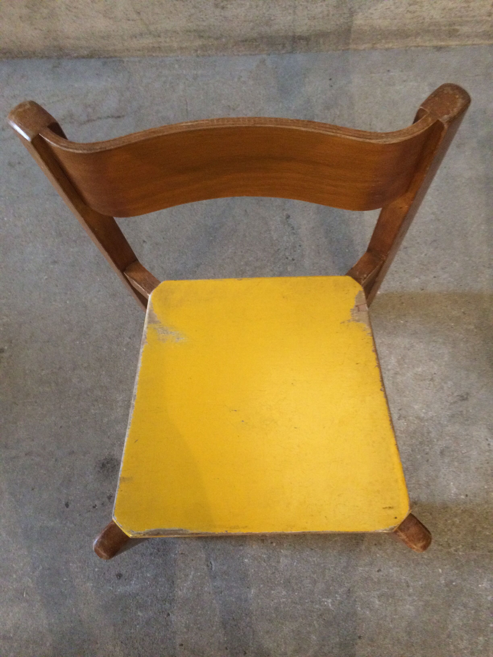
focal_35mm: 29
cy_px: 328
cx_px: 246
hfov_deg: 48.2
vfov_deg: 61.7
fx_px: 551
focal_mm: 4.15
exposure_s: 1/17
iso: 320
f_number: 2.2
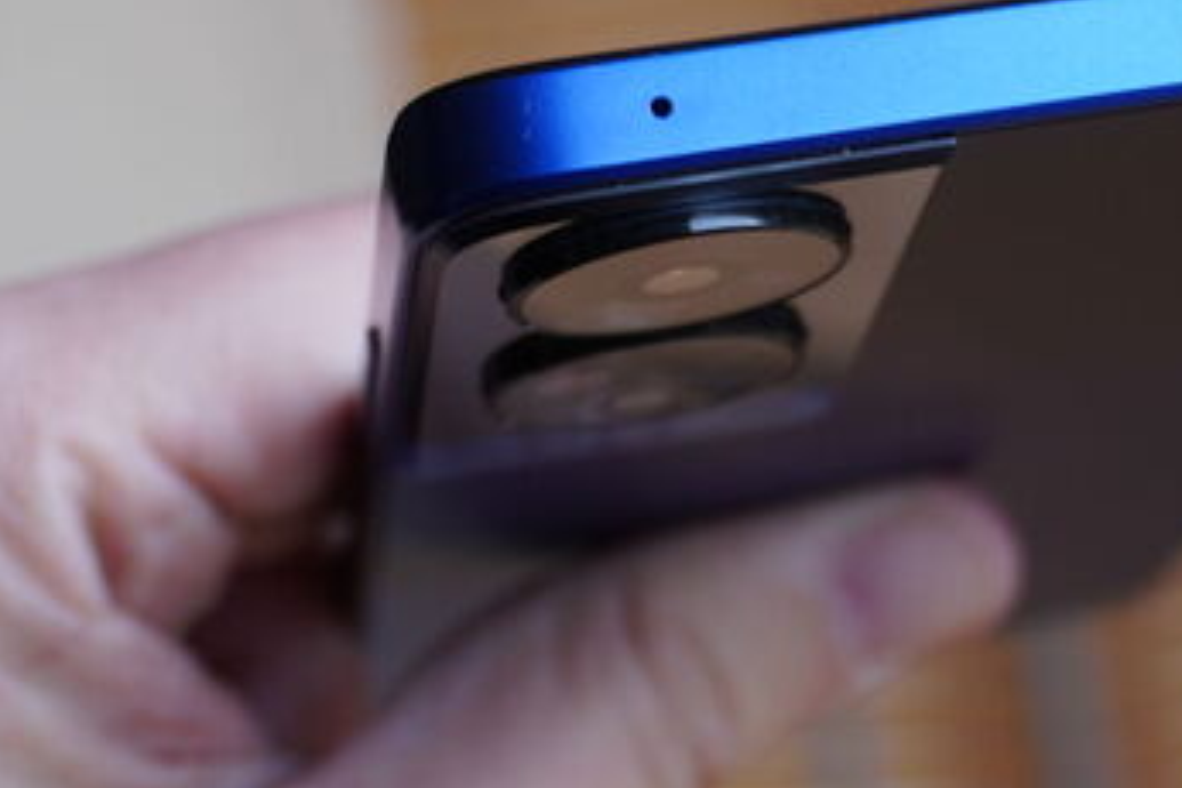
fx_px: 4248
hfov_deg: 15.5
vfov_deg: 10.5
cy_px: -3
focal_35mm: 129
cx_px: 1230
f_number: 5
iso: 200
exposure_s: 1/160
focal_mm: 31
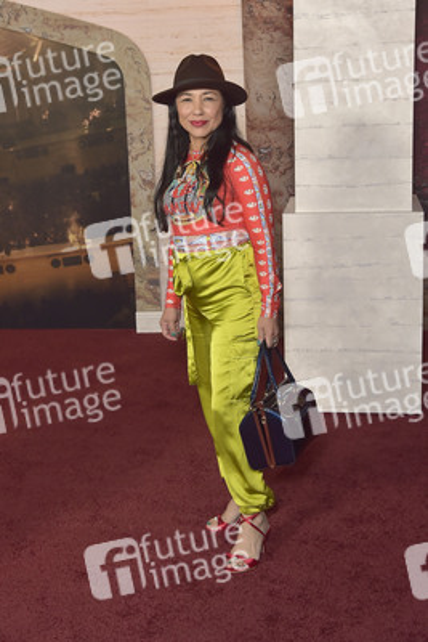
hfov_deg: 30.5
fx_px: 784
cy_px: 321
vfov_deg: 44.5
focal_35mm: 44
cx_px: 214
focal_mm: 44
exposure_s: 1/250
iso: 1000
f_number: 5.6
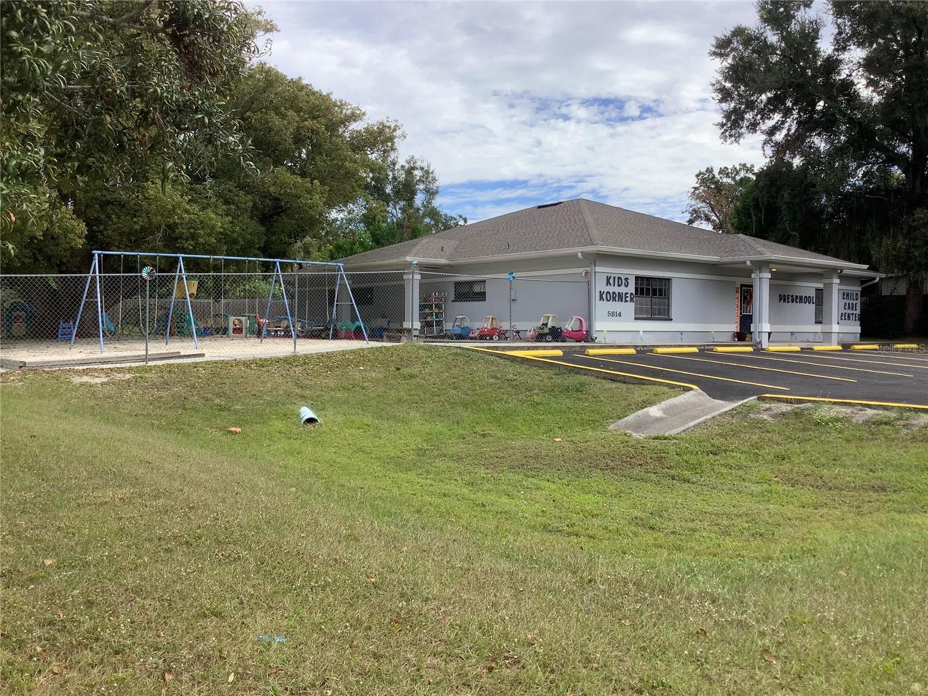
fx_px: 831
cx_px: 464
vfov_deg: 45.4
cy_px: 348
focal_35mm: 31
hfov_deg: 58.4
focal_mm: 3.3
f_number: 2.4
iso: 25
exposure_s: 1/1006
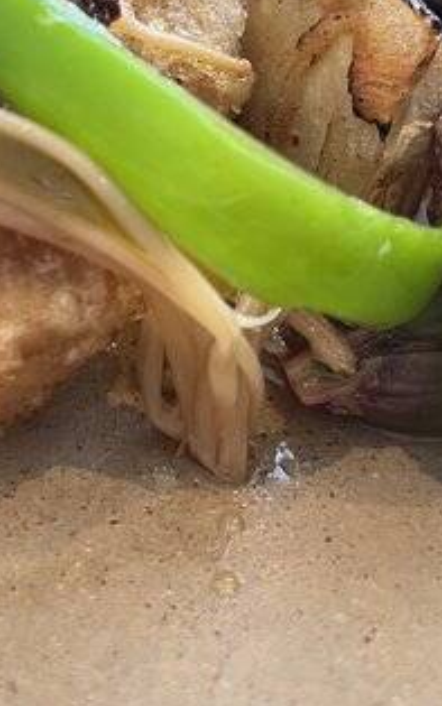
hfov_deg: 22.4
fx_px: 1079
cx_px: 18
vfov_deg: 33.5
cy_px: 16
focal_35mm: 56
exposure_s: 1/60
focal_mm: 5.1
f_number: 1.6
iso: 160
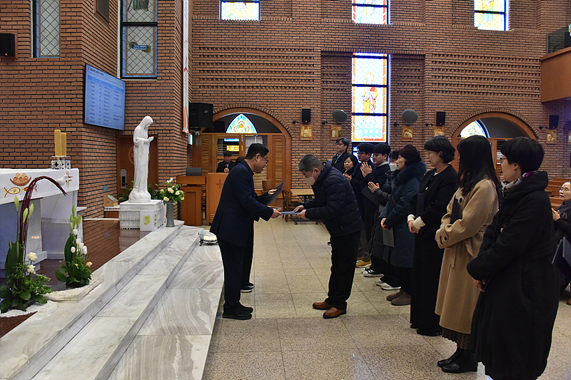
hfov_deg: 65.5
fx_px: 444
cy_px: 190
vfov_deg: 46.4
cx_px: 286
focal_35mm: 28
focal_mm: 28
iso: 4500
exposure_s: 1/125
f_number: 6.3
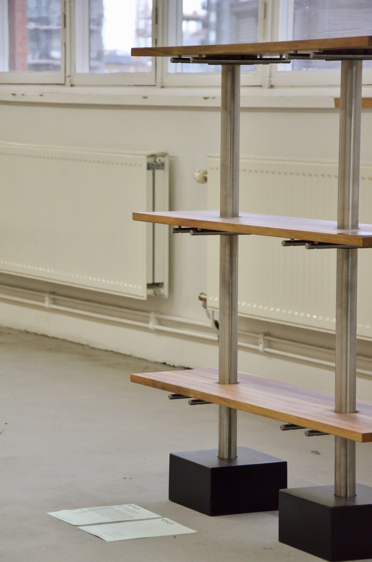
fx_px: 1962
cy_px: 291
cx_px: 193
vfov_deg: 16.3
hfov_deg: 10.8
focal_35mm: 126
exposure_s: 1/80
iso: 2000
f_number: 5.6
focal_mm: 80
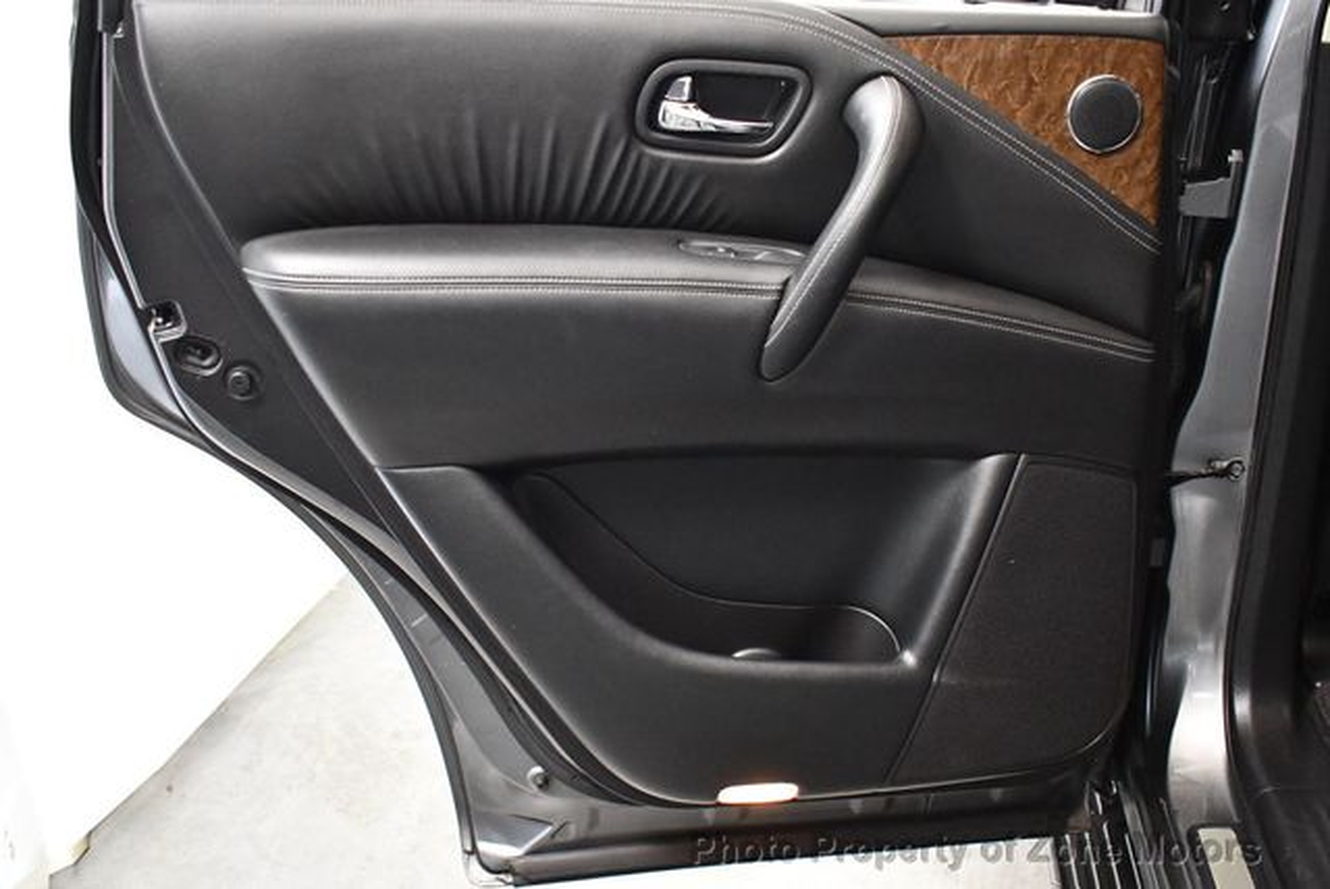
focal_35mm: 36
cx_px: 665
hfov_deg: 53.1
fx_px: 1331
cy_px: 444
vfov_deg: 36.9
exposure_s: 1/60
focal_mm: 18
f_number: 3.5
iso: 4000
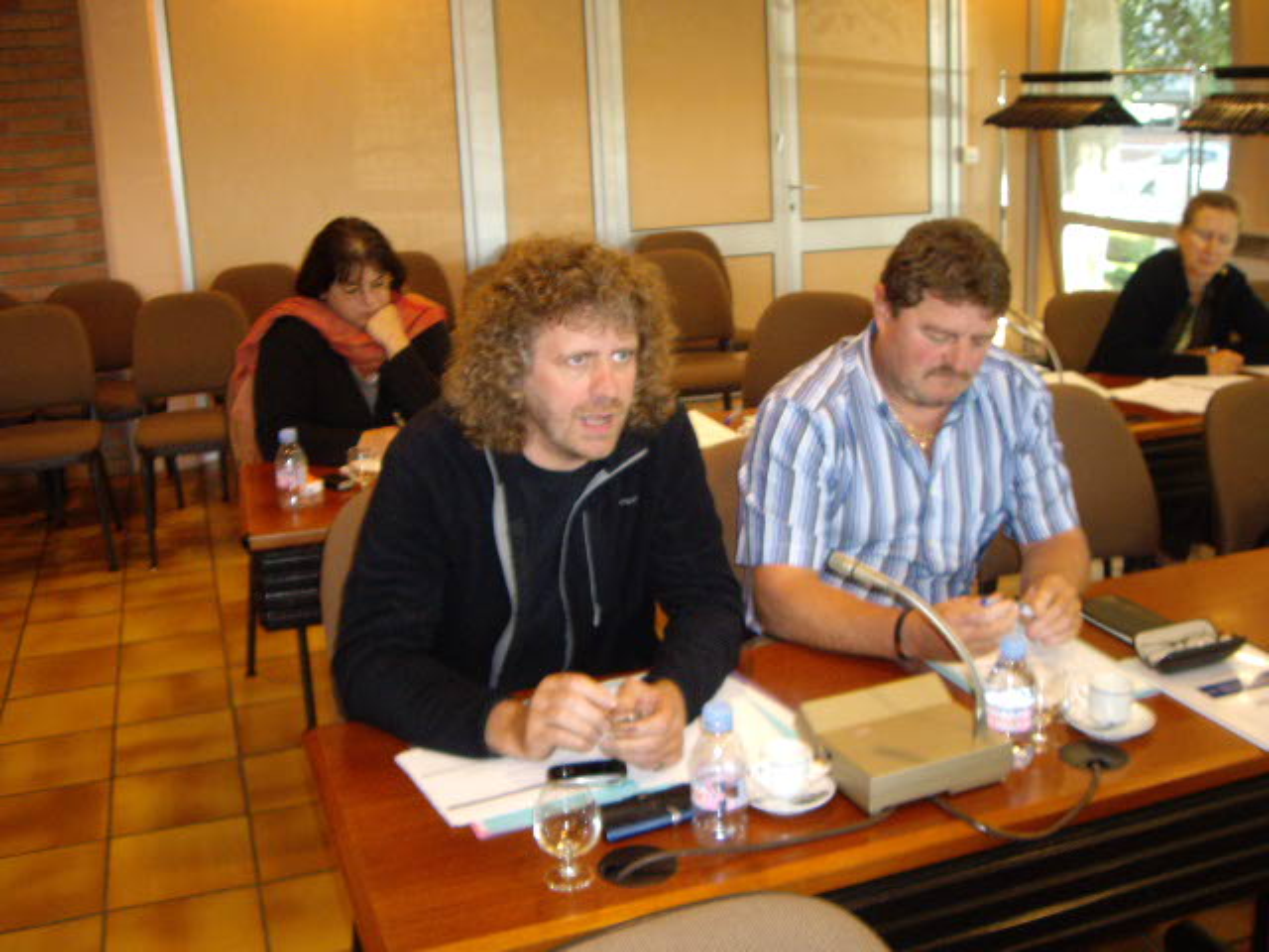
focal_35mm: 38
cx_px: 634
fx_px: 1393
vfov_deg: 37.7
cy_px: 476
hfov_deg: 49.0
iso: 200
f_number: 2.7
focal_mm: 6.2
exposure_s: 1/40
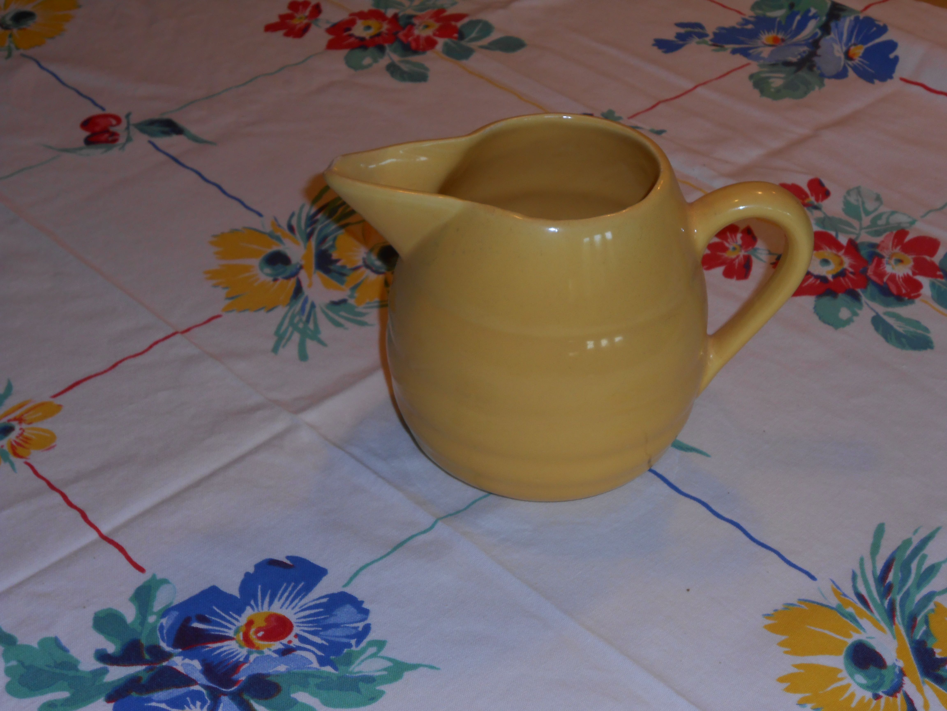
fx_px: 1532
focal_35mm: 56
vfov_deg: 26.1
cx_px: 474
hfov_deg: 34.3
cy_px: 356
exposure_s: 1/60
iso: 100
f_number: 5.2
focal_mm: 10
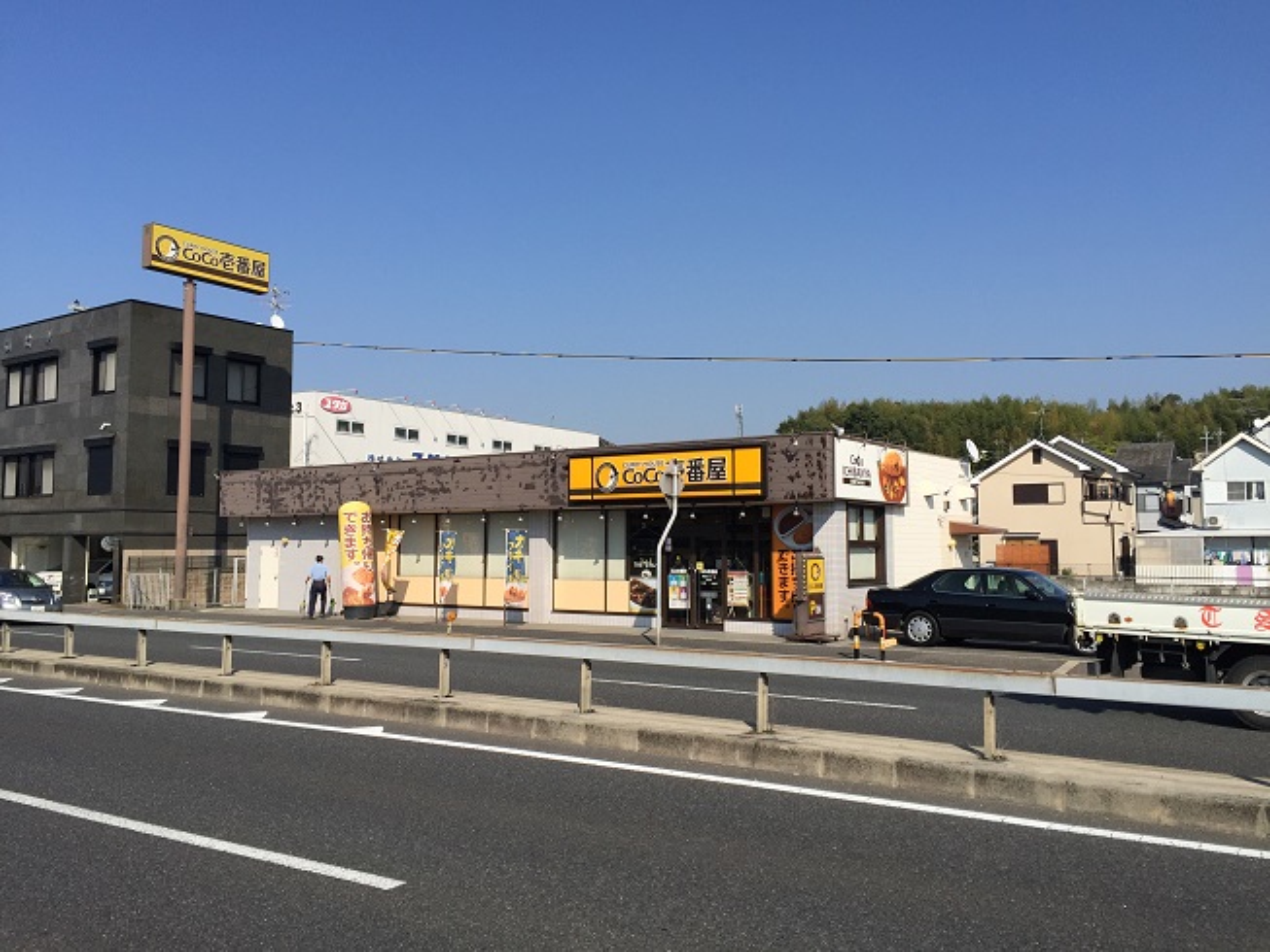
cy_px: 476
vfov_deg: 48.2
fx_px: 1064
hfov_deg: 61.7
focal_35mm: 29
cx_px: 635
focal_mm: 4.15
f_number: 2.2
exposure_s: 1/2825
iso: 32
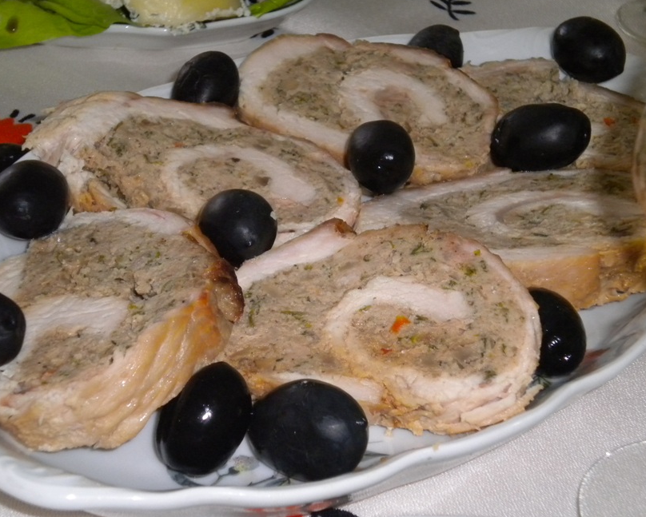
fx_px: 1664
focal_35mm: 87
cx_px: 322
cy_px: 255
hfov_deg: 22.0
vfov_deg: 17.7
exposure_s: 1/60
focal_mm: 14.3
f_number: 5.1
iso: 400
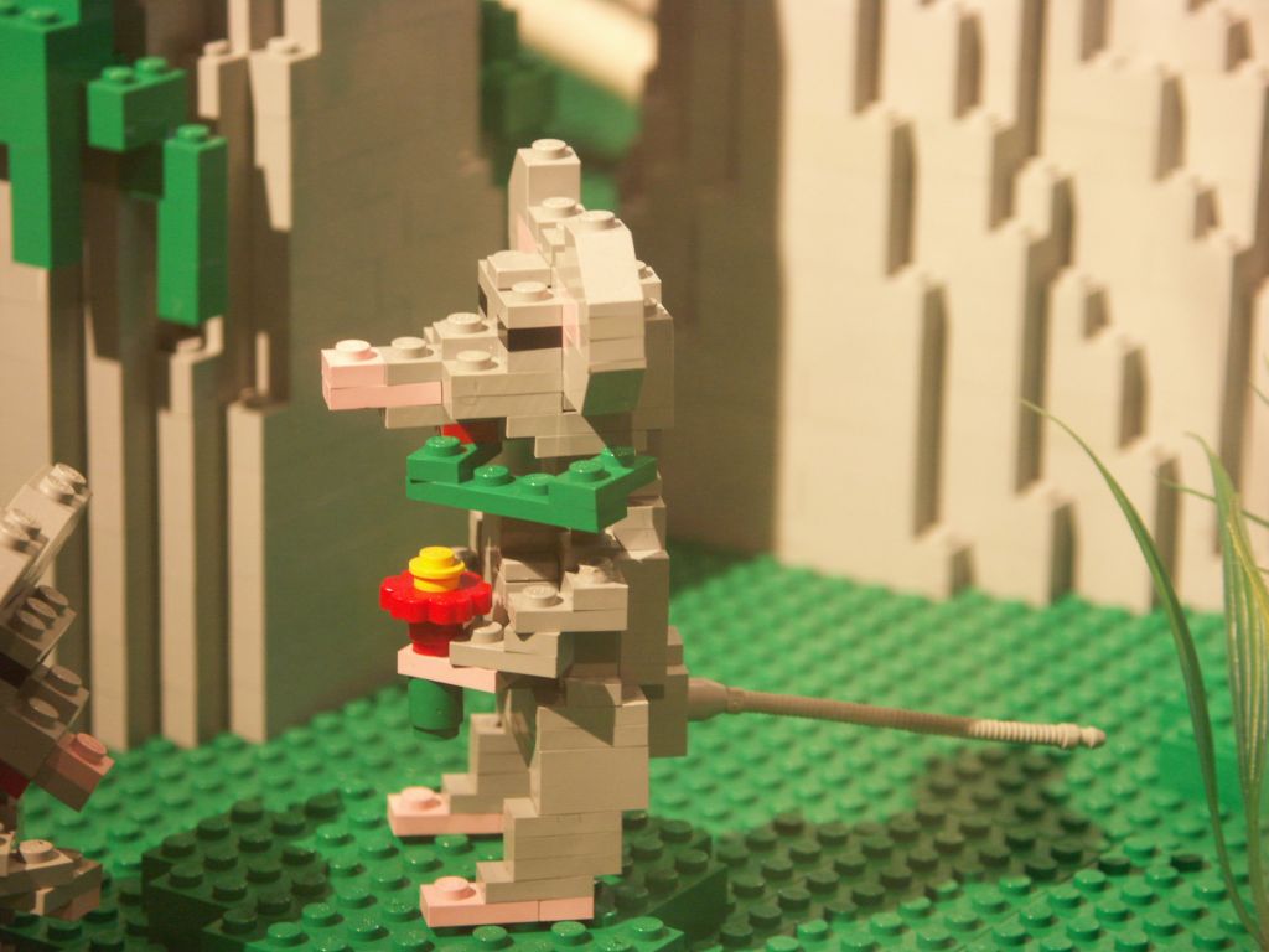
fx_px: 5059
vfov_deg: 10.7
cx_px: 634
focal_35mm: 138
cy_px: 476
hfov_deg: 14.3
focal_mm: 35.12
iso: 200
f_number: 3.2
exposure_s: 1/20
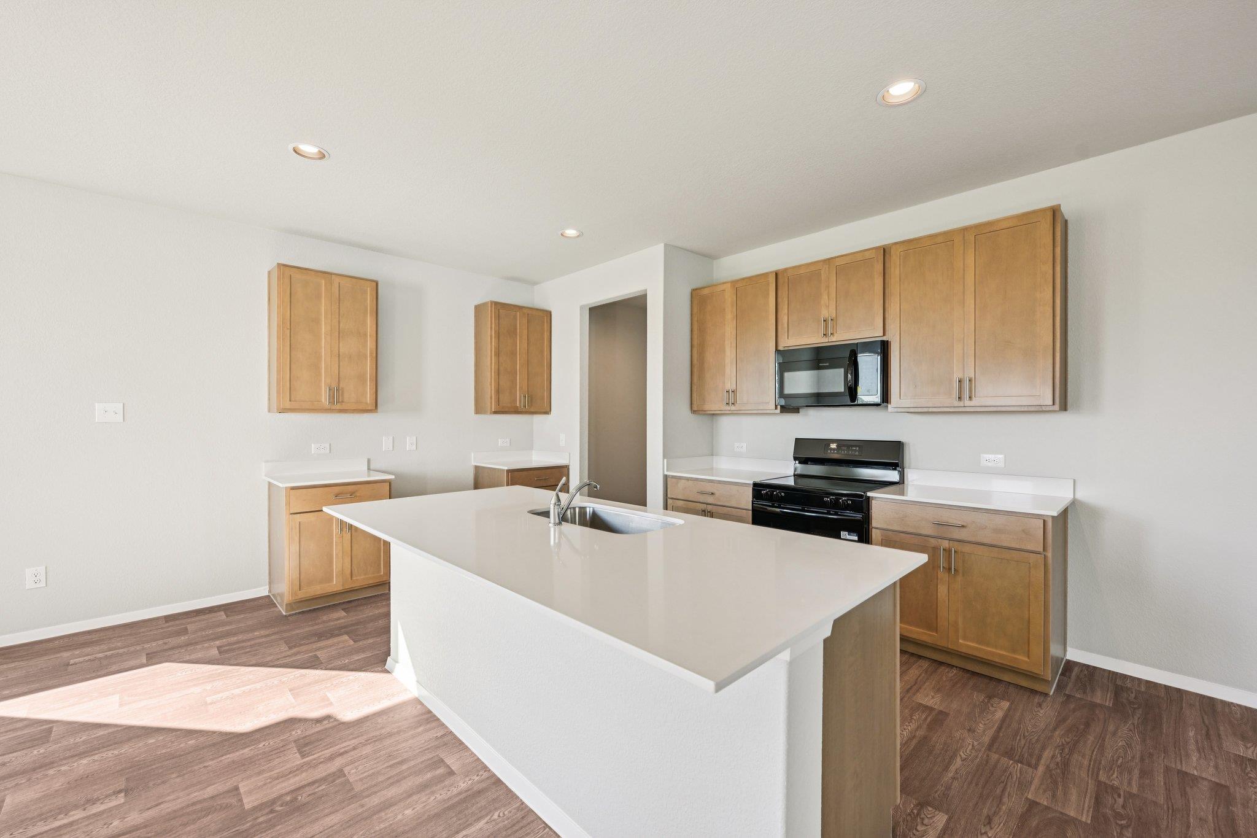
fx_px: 524
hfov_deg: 100.4
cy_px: 419
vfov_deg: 77.3
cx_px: 628
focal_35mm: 15
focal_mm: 15
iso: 100
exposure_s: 1/30
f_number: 6.7
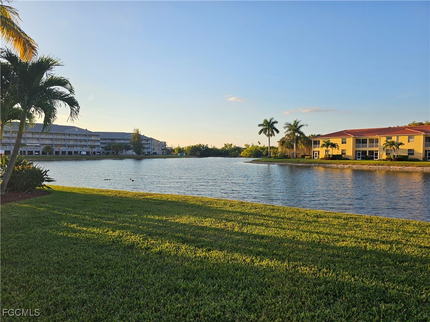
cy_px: 161
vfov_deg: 58.9
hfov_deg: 73.9
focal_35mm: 23
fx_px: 286
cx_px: 215
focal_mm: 6.3
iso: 10
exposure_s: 1/330
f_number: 1.7
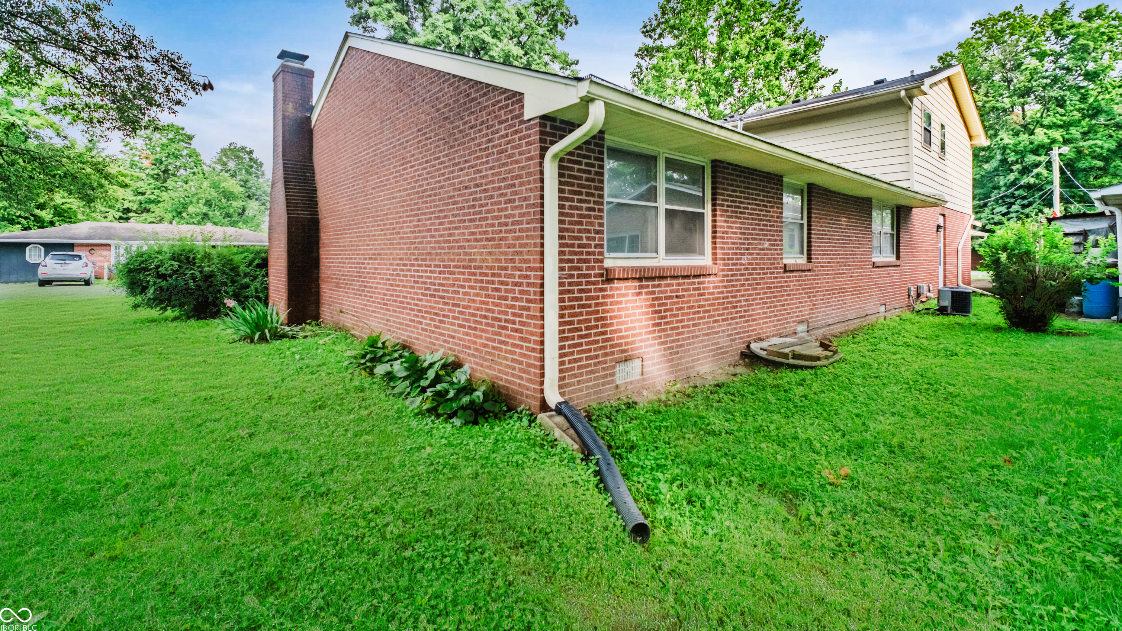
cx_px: 554
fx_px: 476
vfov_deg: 66.6
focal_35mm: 16
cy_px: 260
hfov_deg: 99.4
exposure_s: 1/640
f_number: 4
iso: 500
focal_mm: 10
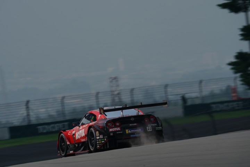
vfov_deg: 2.3
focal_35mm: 600
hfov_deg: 3.4
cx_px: 125
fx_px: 4166
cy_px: 84
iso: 50
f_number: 13
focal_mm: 600
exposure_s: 1/160
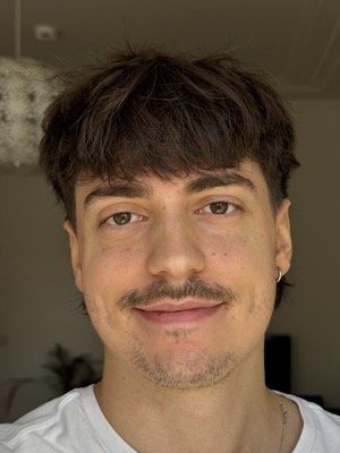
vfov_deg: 39.7
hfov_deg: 30.3
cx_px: 170
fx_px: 629
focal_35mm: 48
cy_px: 226
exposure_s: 1/205
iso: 64
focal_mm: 6.76
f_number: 1.78
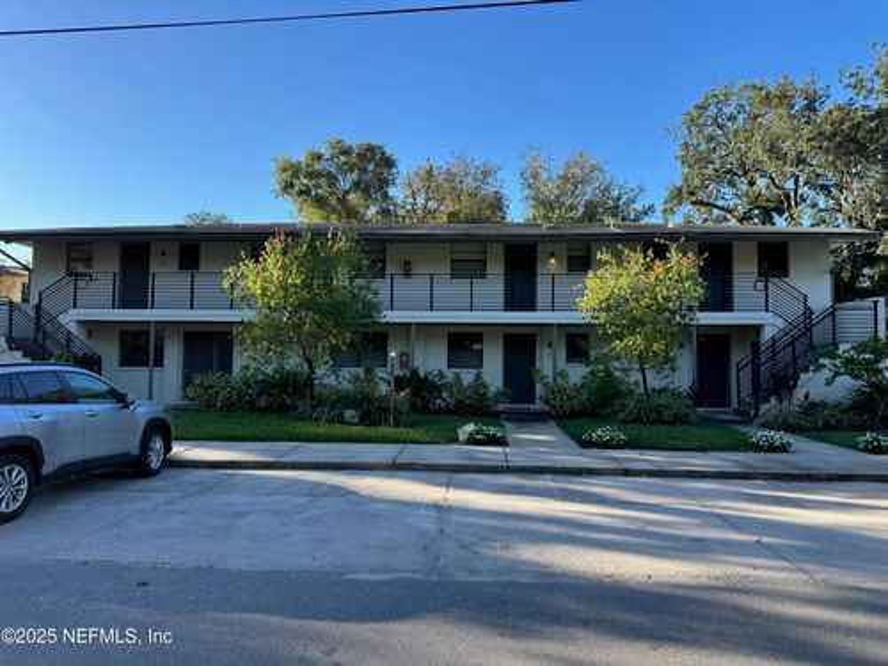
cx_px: 444
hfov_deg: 71.6
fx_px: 616
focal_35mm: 24
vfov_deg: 56.8
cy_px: 333
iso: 80
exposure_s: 1/1198
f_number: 1.78
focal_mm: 6.86
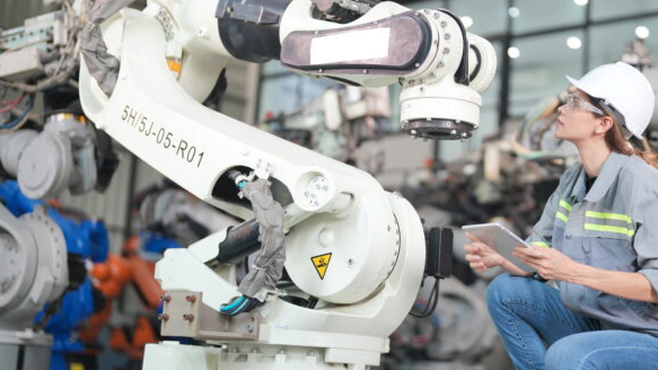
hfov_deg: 30.4
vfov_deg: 17.5
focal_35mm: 69
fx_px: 1204
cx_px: 427
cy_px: 175
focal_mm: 50
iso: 320
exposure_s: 1/202
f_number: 1.2
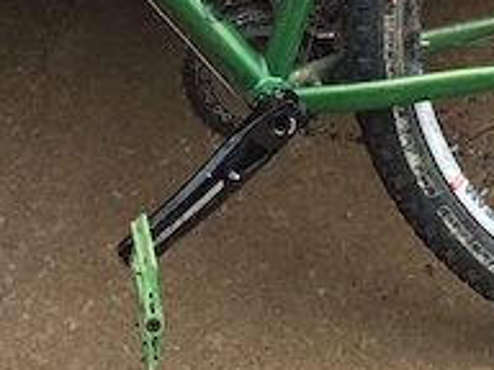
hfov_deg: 16.2
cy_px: -224
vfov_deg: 11.6
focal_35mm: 121
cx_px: 100
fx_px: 1727
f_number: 2.2
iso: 160
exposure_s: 1/30
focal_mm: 4.15
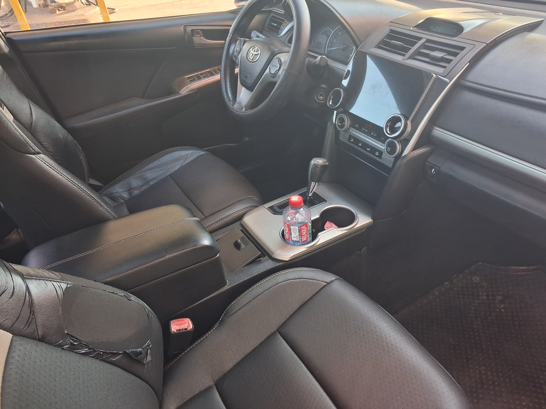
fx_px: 426
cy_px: 204
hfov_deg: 65.3
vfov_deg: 51.4
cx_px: 273
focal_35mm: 27
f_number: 1.8
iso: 320
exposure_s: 1/120
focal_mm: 4
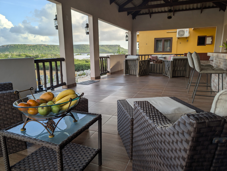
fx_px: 158
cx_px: 114
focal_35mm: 24
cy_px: 86
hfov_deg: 71.5
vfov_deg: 56.9
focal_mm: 6.9
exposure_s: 1/378
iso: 22
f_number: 1.68
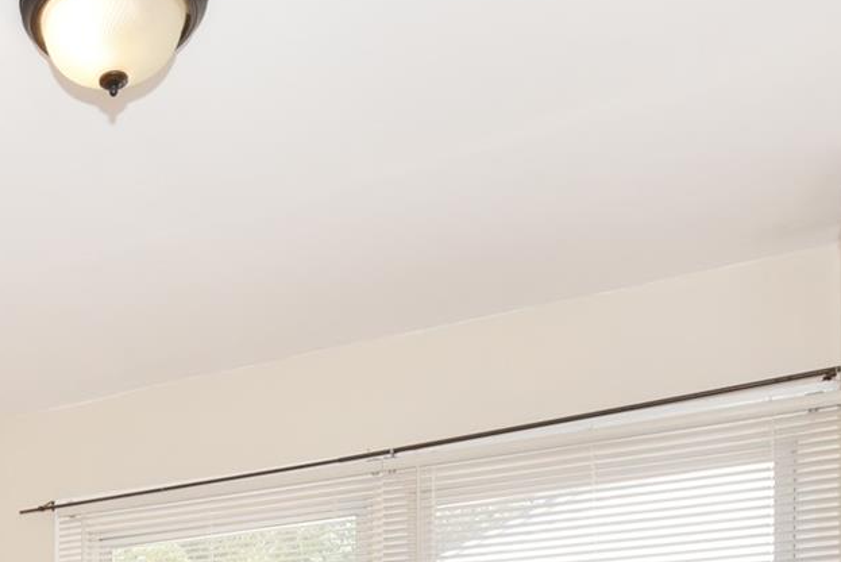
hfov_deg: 36.1
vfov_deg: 24.3
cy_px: 794
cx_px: -92
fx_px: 1075
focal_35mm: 46
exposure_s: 1/160
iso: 1600
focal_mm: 14
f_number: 16
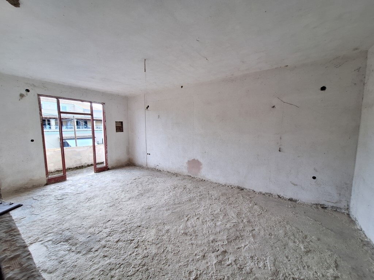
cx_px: 187
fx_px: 140
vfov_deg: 89.9
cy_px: 140
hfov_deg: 106.2
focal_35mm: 13
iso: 64
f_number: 2.2
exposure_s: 1/100
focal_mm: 1.74
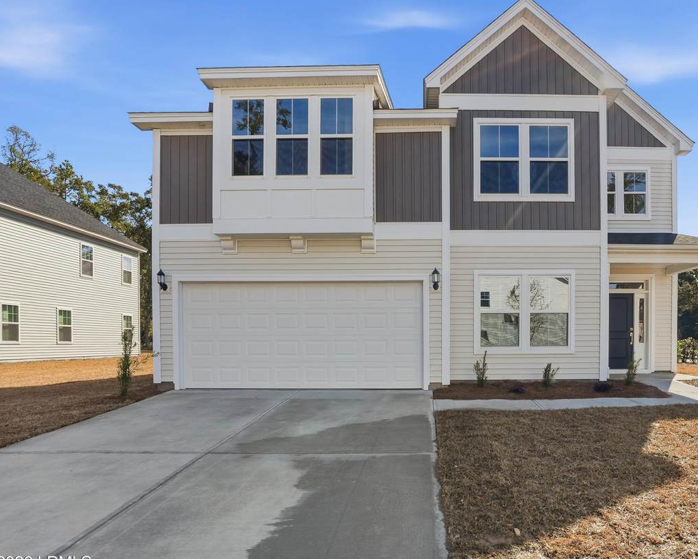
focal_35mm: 19
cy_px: 294
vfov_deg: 70.8
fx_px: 393
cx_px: 423
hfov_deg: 82.1
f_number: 9
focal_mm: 16
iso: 320
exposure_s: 1/6400
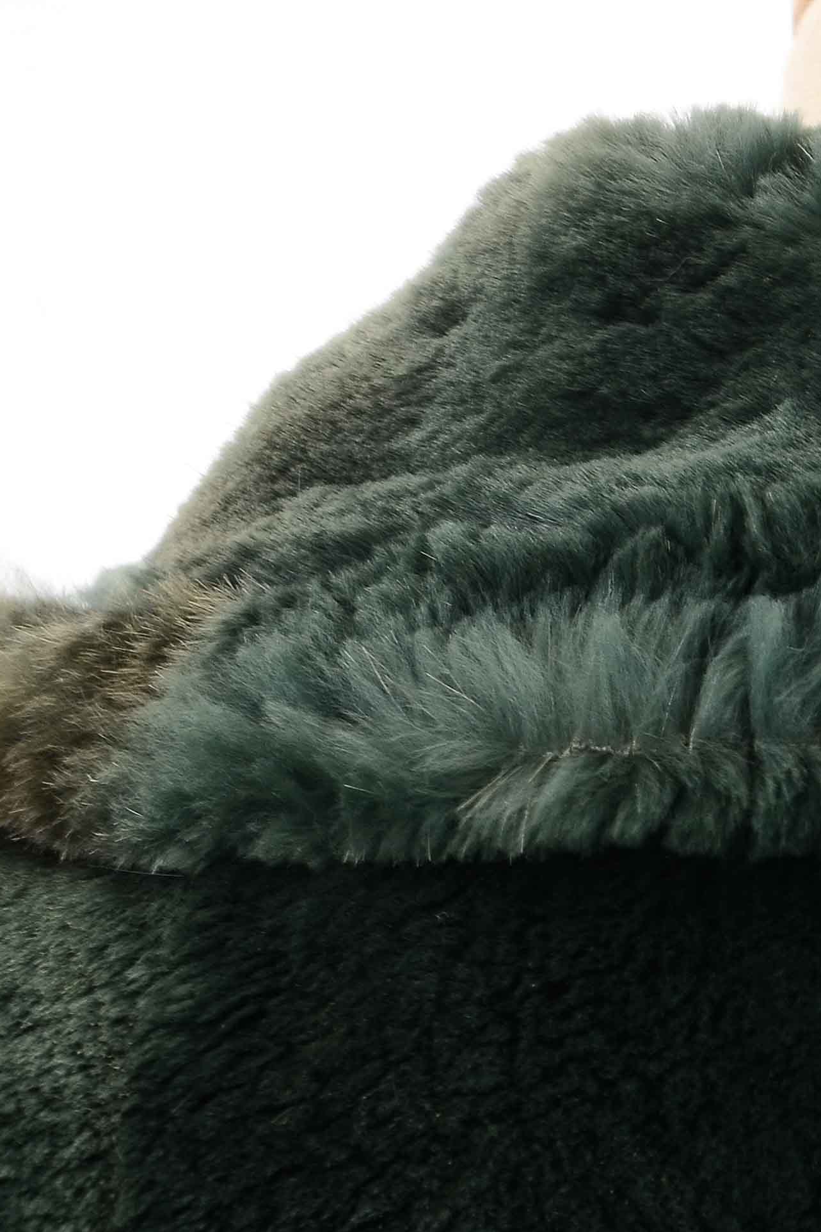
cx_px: 1305
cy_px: 1013
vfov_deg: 6.0
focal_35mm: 345
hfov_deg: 4.0
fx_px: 11803
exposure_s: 1/60
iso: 160
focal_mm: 90
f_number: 8
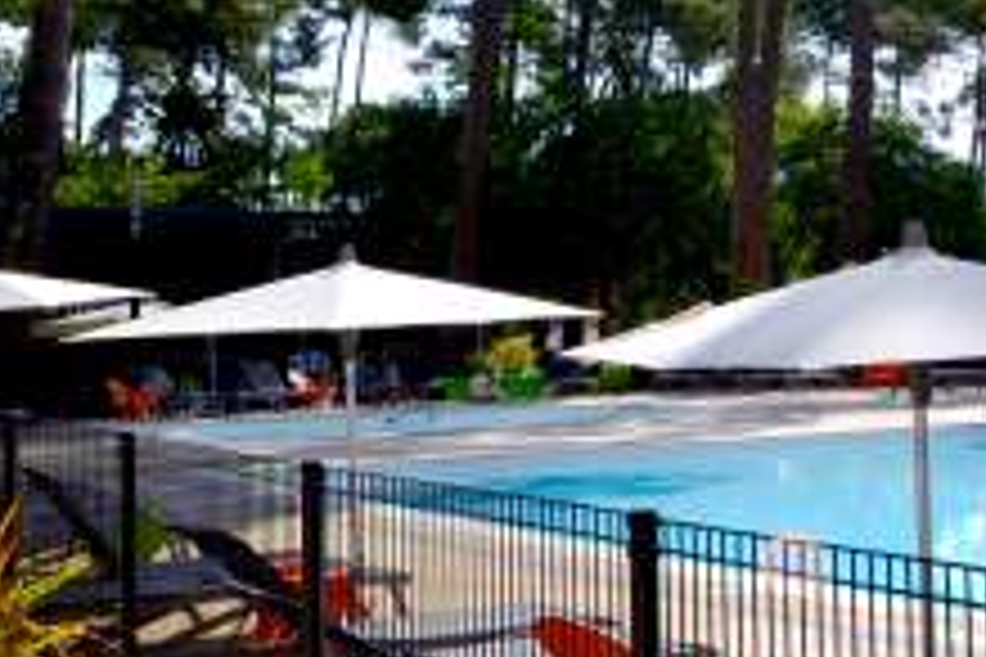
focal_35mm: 74
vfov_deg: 18.2
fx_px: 2027
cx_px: 977
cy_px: 99
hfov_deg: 26.0
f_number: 11
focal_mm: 18
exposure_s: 1/500
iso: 320
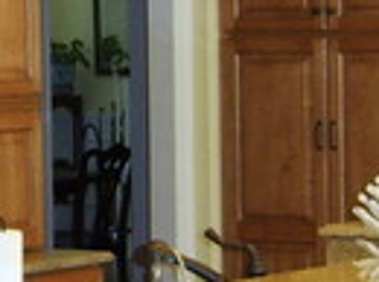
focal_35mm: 197
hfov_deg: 10.0
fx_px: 2153
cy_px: 122
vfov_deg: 7.5
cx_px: 3
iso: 141
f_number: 2.7
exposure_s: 1/30
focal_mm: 8.13
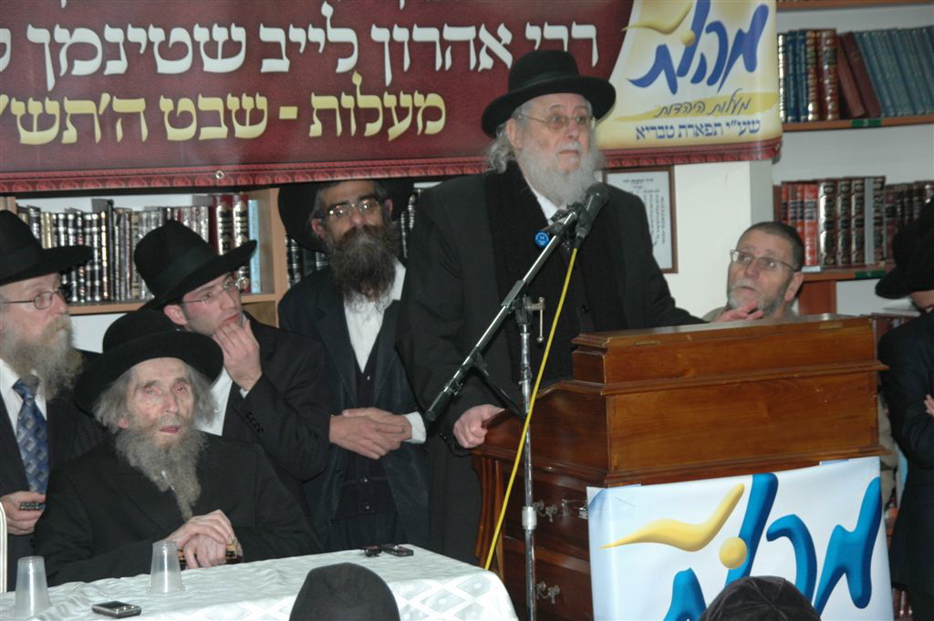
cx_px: 467
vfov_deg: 11.7
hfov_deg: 17.5
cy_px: 310
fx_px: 3033
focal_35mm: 117
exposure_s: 1/60
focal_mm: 78
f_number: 5.6
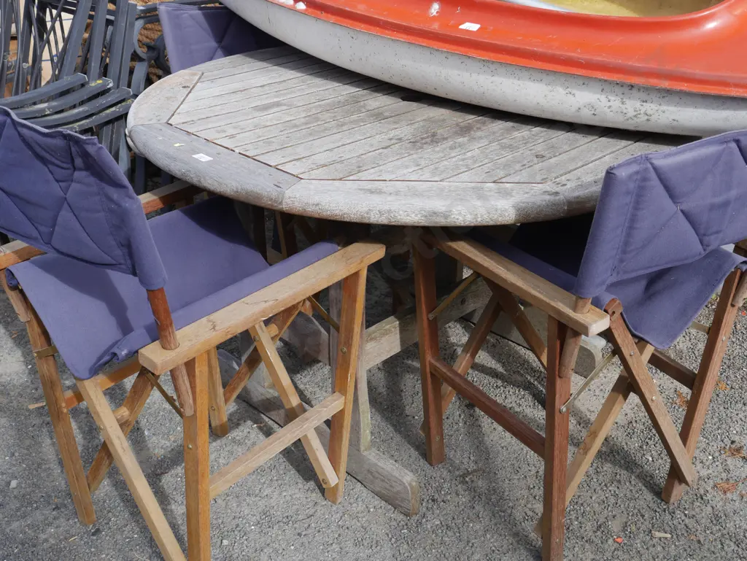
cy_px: 280
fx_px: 864
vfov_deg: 36.0
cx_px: 374
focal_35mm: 40
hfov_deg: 46.8
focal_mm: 20
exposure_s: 1/320
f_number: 7.1
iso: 200
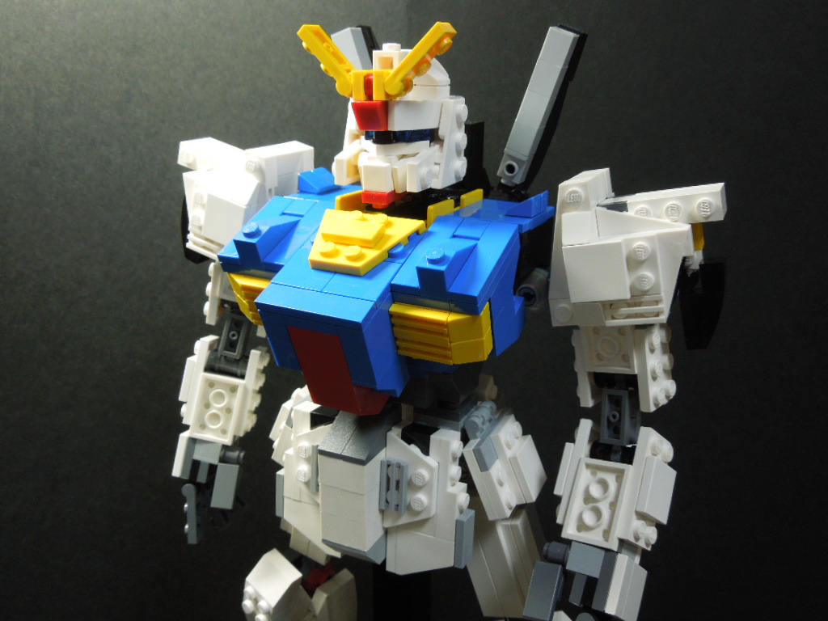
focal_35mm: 31
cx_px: 414
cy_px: 310
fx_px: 742
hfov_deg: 58.4
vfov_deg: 45.4
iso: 280
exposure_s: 1/30
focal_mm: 5.6
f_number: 3.6
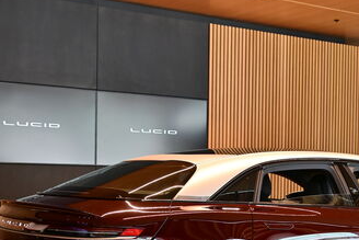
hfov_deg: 27.0
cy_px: 191
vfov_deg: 18.2
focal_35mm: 74
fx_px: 742
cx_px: 248
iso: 400
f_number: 4.5
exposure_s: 1/80
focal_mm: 26.5
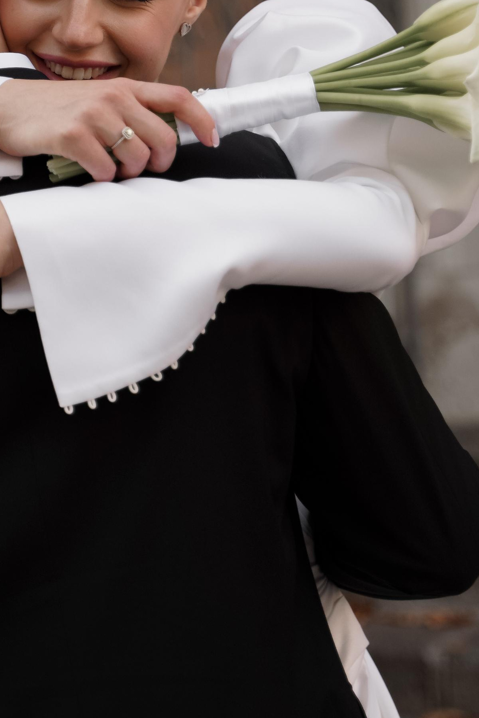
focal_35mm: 134
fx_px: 2675
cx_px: 117
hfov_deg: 10.2
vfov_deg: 15.2
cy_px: 93
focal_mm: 59
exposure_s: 1/500
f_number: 2.8
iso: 200
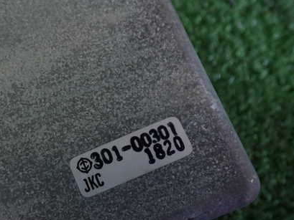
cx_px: 88
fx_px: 374
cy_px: 138
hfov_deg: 42.1
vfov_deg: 32.7
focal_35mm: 44
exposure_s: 1/40
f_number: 2.3
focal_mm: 5.4
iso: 200
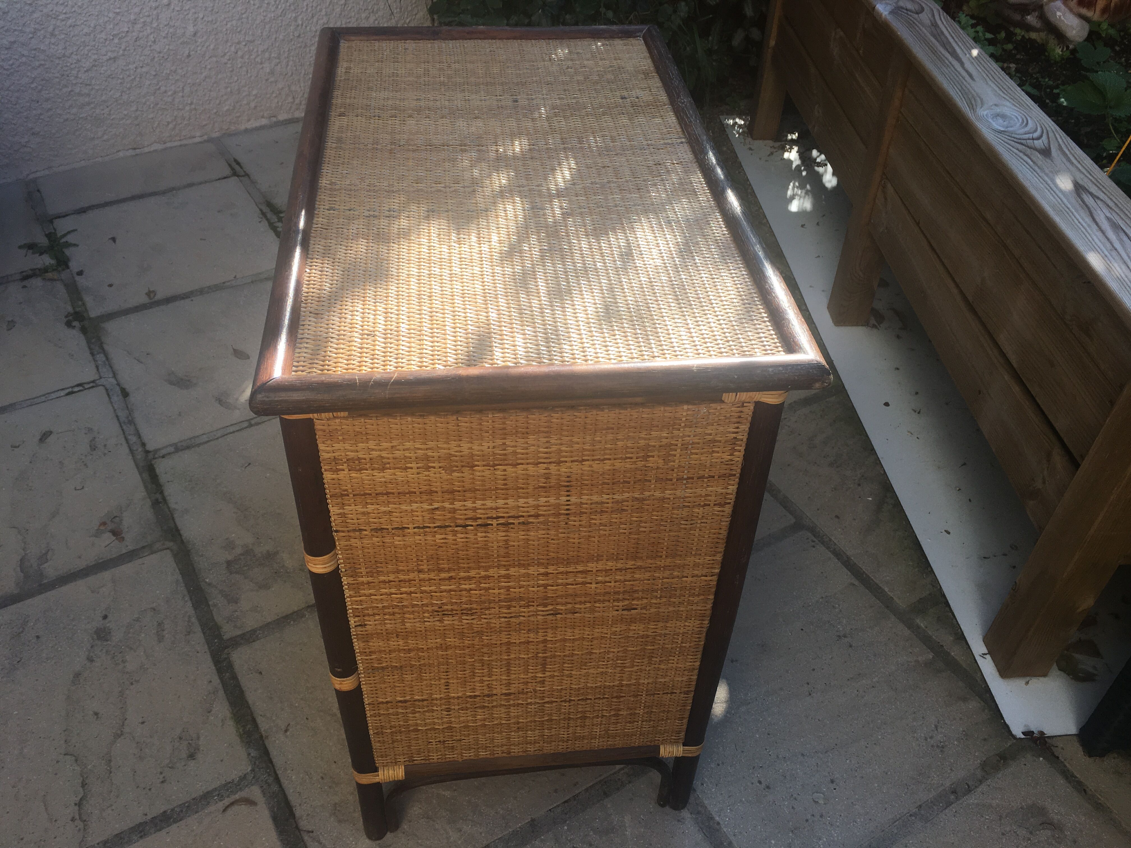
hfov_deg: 61.7
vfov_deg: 48.2
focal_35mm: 29
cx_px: 566
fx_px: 948
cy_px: 424
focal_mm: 4.15
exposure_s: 1/610
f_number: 2.2
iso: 25
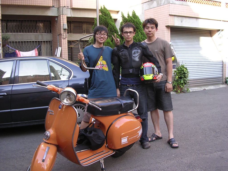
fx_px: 250
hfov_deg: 49.0
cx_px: 114
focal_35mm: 38
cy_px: 86
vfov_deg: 37.7
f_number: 2.8
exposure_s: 1/93.9
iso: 100
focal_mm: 5.8
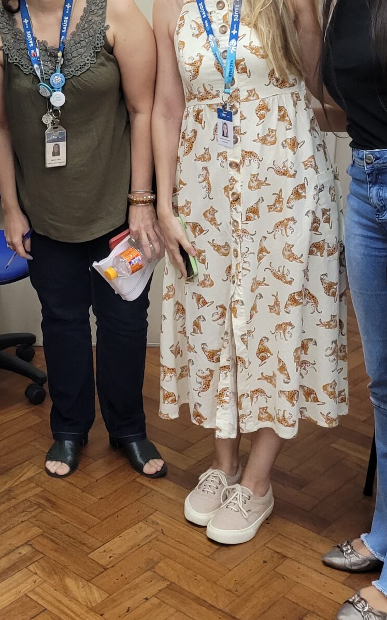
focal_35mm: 59
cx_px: 34
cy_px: 163
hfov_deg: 21.5
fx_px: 996
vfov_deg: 33.9
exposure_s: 1/120
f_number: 1.8
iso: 320
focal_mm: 5.4
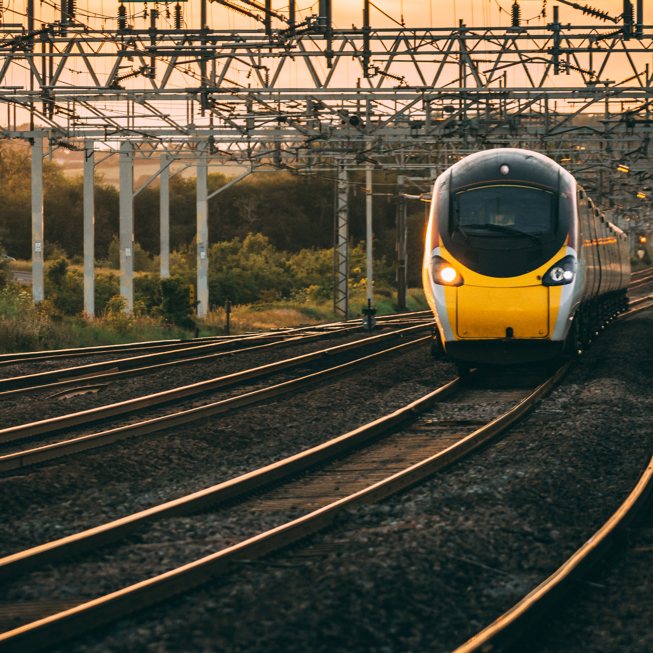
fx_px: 8174
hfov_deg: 4.6
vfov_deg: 4.6
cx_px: 288
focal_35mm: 383
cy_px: 326
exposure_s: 1/400
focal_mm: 200
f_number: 5.6
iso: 800
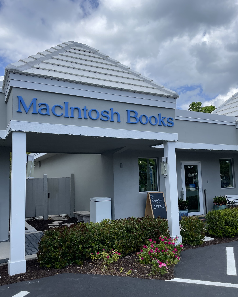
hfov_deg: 50.0
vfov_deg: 60.4
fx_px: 255
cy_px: 158
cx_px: 114
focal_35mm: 29
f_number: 1.6
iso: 32
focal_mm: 4.2
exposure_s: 1/3401
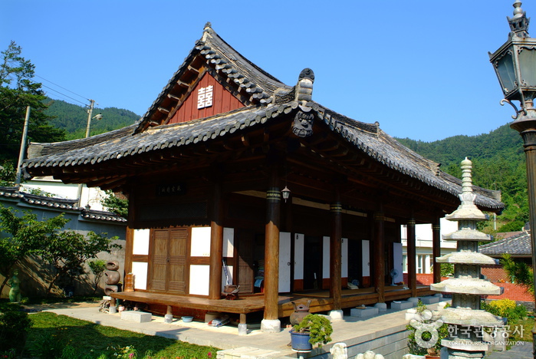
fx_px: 447
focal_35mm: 30
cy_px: 180
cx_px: 268
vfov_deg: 43.7
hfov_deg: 61.9
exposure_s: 1/180
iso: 100
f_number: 6.7
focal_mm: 20
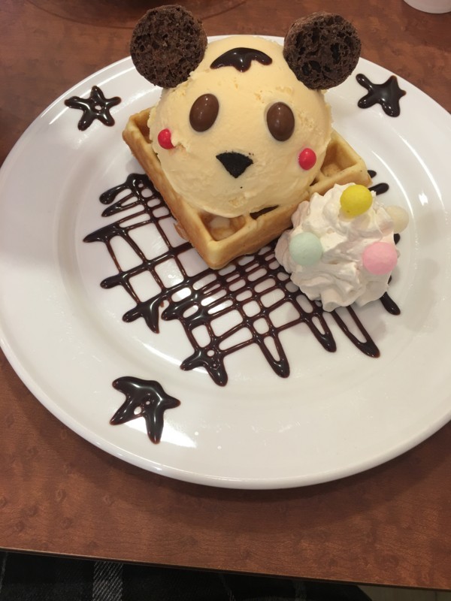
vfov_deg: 61.7
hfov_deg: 48.2
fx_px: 504
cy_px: 300
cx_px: 226
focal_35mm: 29
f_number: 2.2
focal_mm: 4.15
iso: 25
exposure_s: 1/15
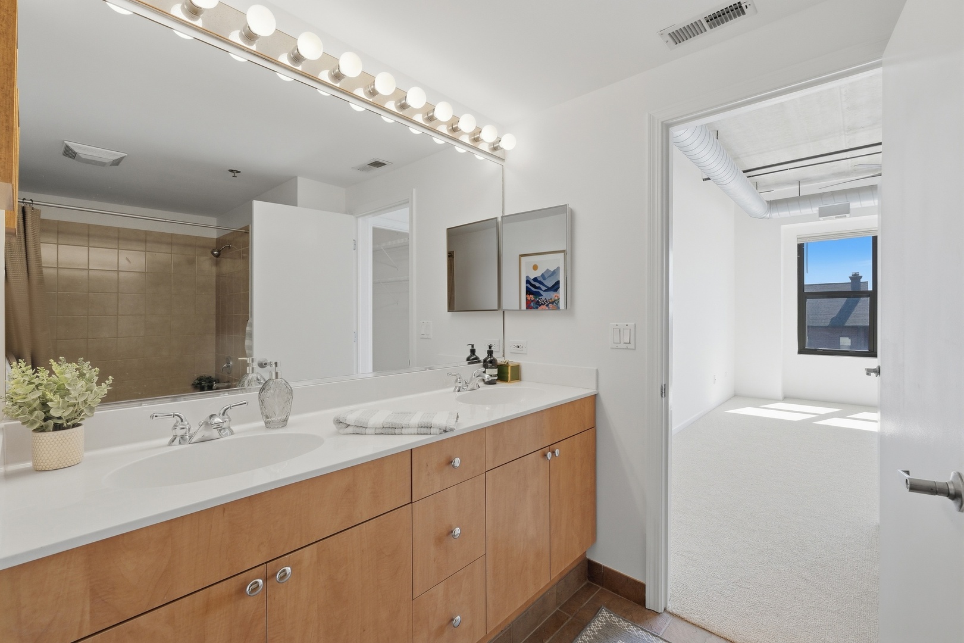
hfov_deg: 100.4
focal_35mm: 15
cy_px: 322
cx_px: 482
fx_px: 402
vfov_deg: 77.3
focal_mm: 10
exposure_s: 1/320
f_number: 7.1
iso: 640
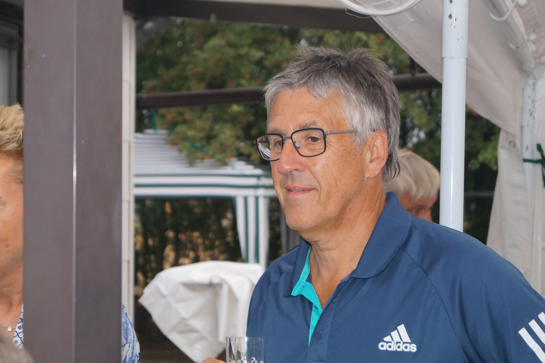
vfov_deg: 16.5
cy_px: 182
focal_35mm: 82
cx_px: 272
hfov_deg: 24.6
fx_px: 1248
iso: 640
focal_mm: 55
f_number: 5.6
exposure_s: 1/160
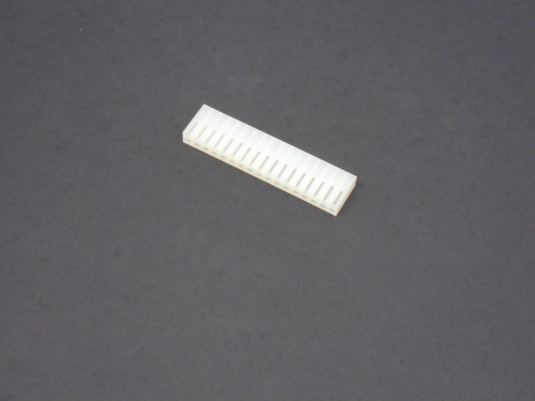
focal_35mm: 77
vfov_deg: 19.1
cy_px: 200
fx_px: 1190
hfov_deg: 25.3
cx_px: 268
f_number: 5.5
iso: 640
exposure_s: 1/8
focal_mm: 13.8
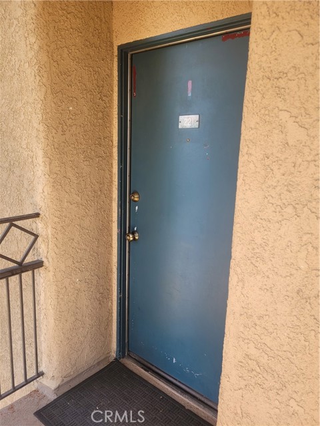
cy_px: 213
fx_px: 320
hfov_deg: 53.1
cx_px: 160
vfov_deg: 67.3
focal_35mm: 26
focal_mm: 5.4
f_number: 1.8
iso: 40
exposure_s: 1/120
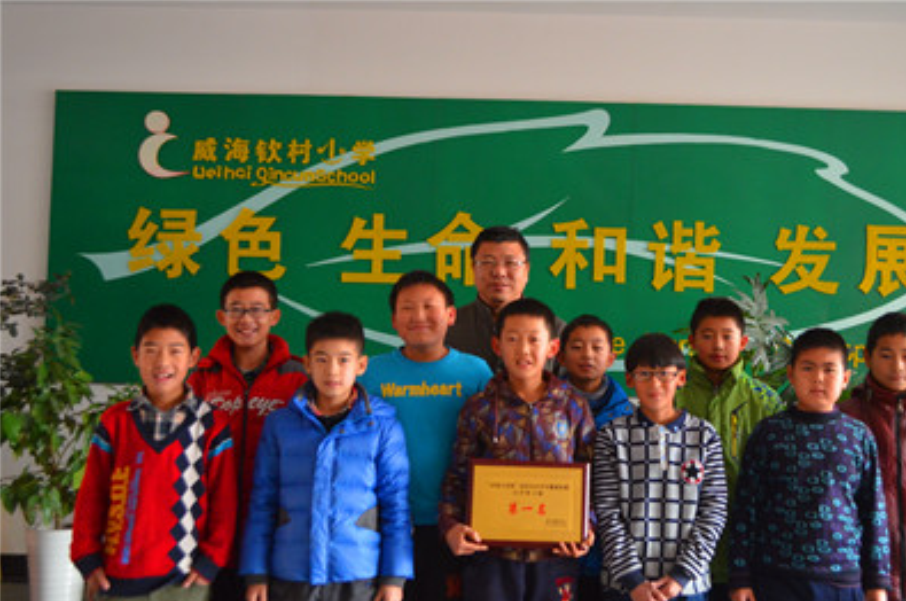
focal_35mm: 41
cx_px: 514
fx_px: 1030
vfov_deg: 32.5
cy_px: 339
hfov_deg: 47.4
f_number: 4
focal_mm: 24
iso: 1600
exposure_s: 1/160
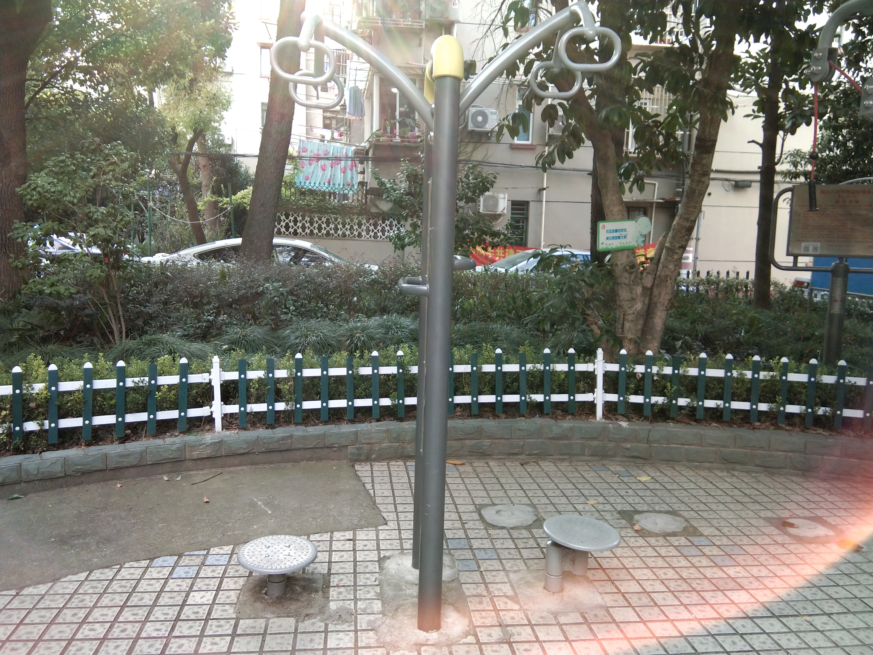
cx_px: 436
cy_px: 328
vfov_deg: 45.4
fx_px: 782
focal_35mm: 31
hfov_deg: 58.4
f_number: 2.2
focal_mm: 3.69
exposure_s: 1/50
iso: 64
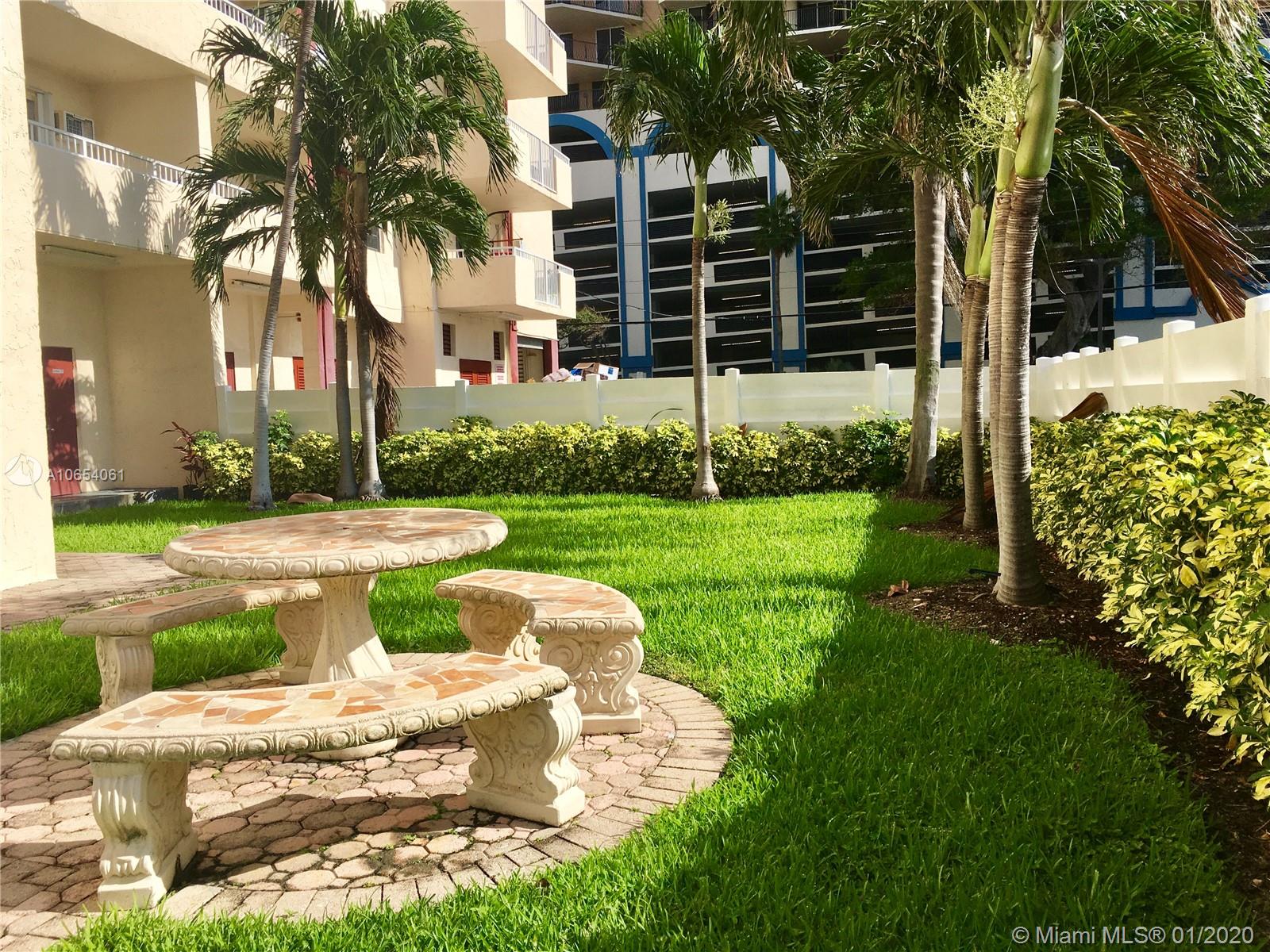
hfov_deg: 61.7
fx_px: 1064
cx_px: 635
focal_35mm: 29
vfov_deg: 48.2
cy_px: 476
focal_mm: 4.15
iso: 25
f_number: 2.2
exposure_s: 1/1923
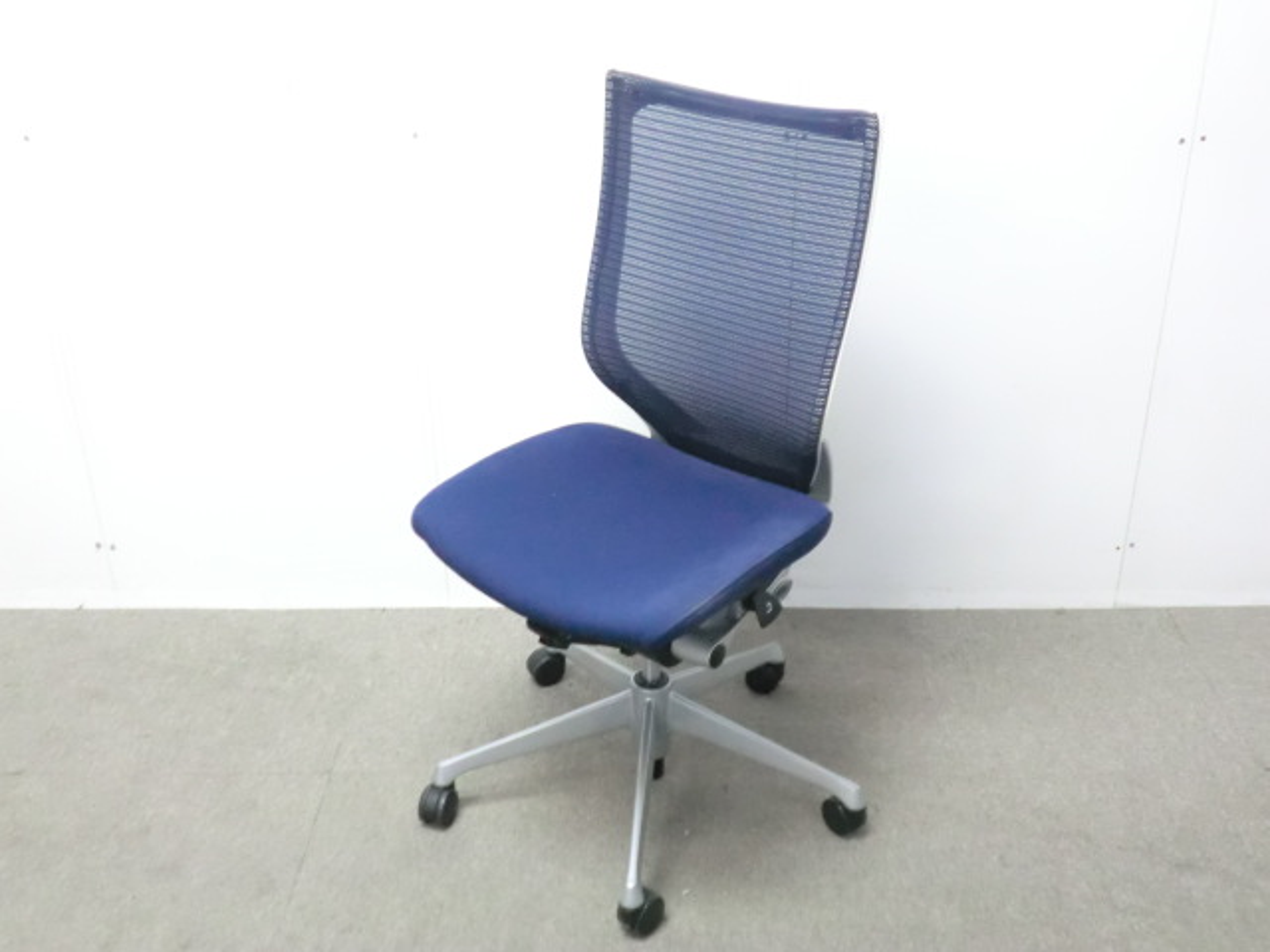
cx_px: 635
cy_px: 476
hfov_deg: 49.0
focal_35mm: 38
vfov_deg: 37.7
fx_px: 1394
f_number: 3.9
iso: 800
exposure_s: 1/20
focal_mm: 6.9
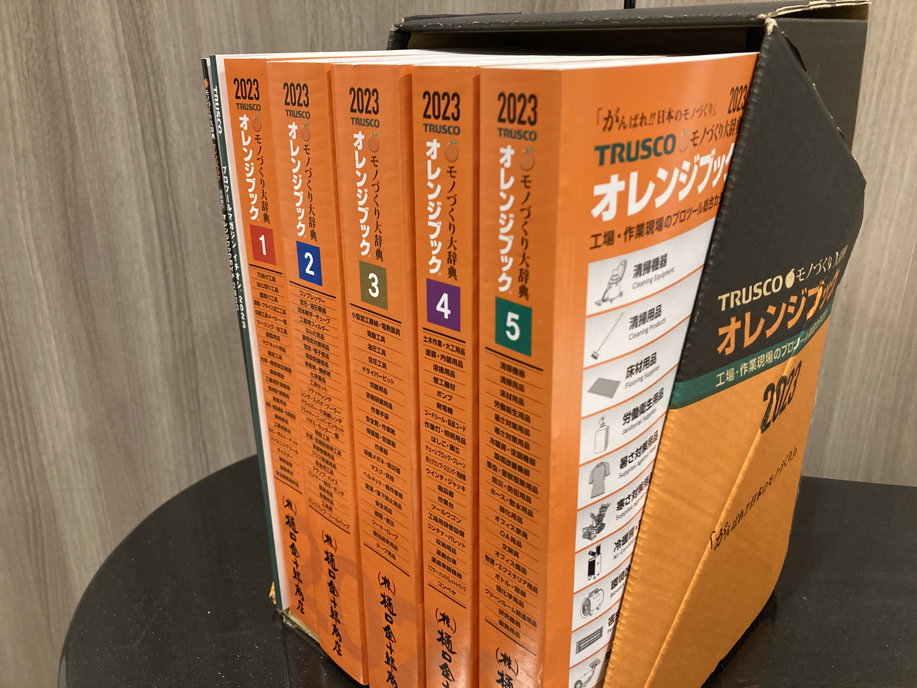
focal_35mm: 28
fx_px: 742
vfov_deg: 49.7
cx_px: 458
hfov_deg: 63.4
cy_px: 344
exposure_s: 1/60
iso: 200
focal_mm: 3.99
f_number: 1.8
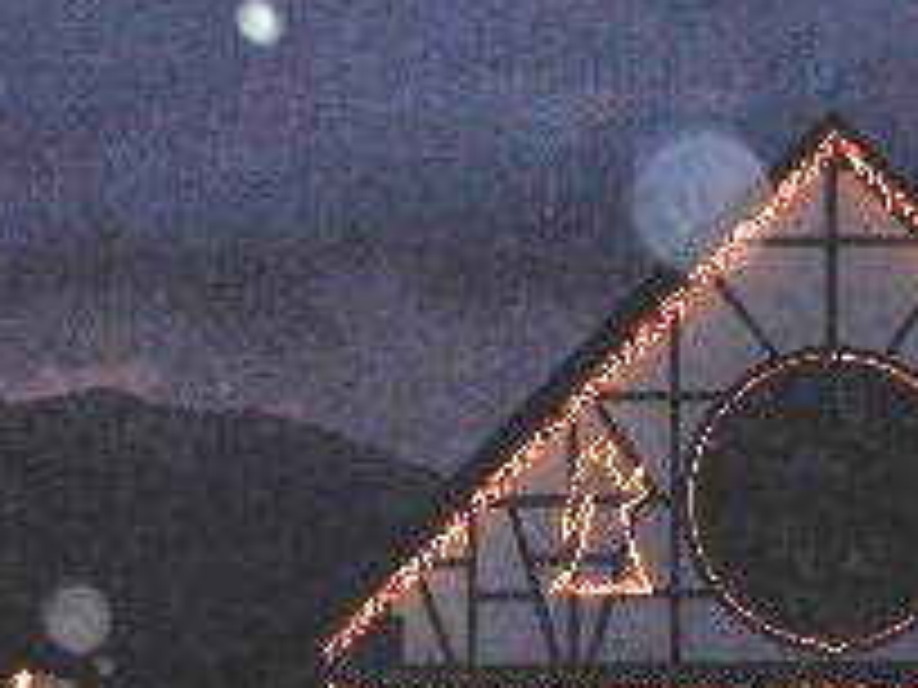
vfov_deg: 12.7
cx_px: 387
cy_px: 490
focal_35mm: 116
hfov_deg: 17.0
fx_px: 3076
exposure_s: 1/60
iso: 100
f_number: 2.8
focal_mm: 6.11
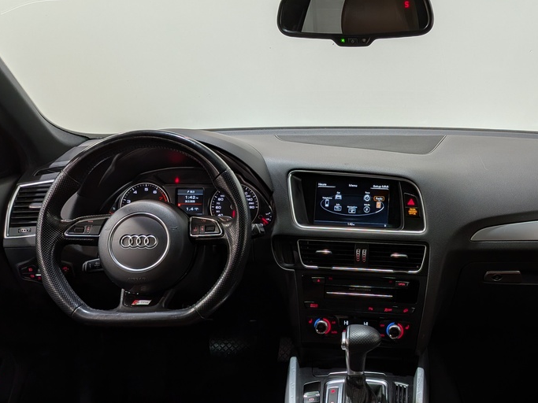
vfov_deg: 39.6
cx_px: 370
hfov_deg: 50.2
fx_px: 559
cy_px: 225
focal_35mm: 36
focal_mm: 4.53
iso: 29
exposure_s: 1/121
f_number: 1.7
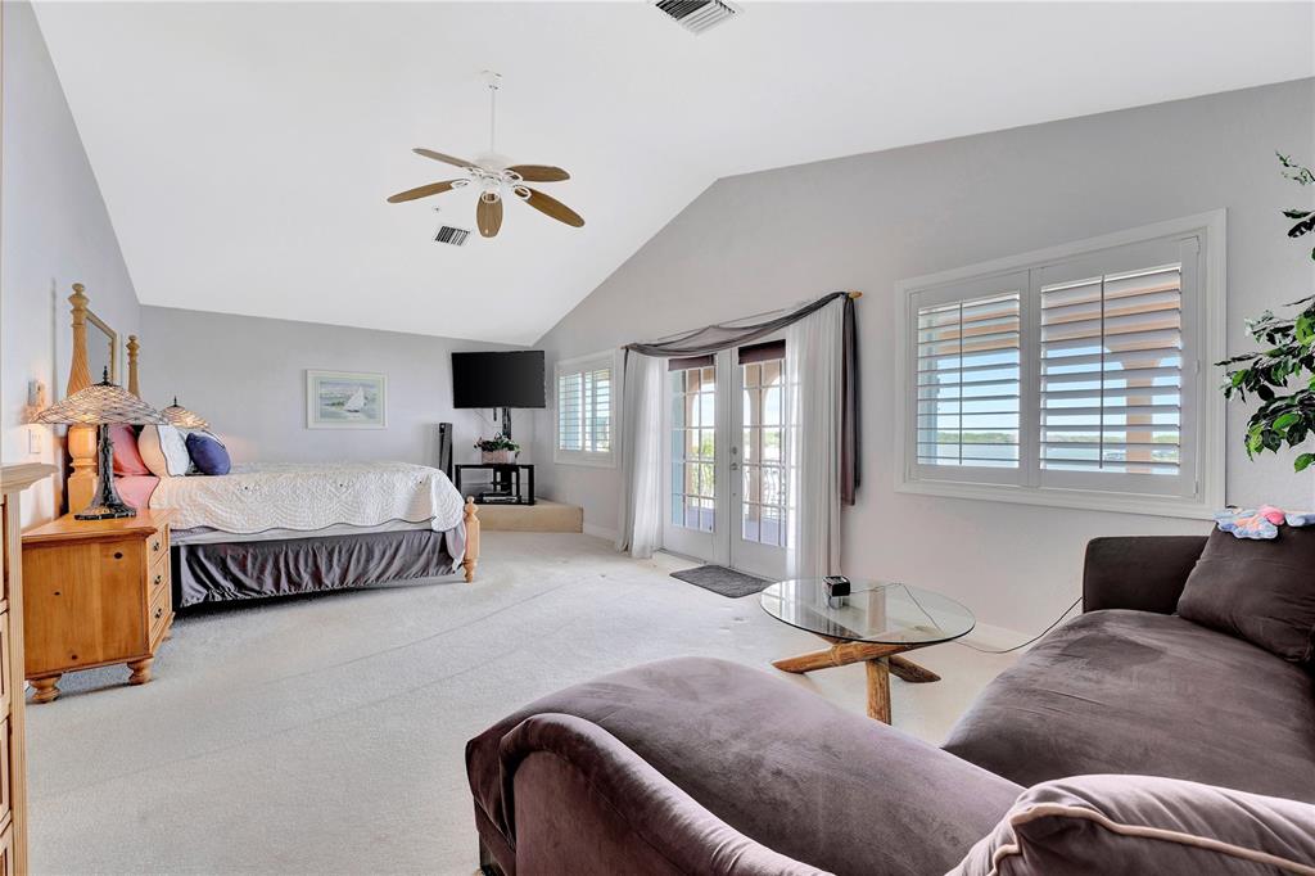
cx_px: 658
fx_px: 511
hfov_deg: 104.3
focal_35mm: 14
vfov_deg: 81.2
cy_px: 438
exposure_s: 1/10
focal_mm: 14
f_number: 9
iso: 200
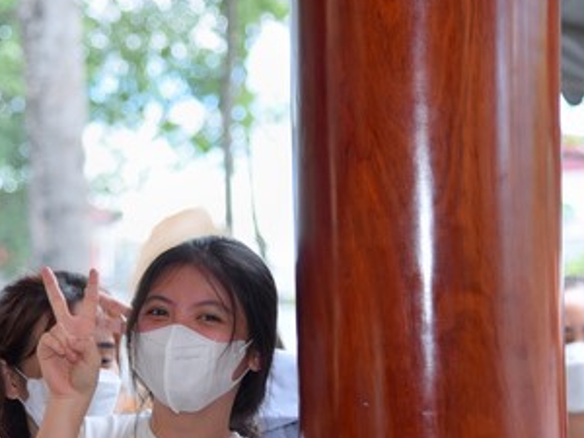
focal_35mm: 156
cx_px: 130
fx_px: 2632
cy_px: 392
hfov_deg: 12.6
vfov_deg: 9.5
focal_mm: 75
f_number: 4.5
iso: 125
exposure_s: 1/125
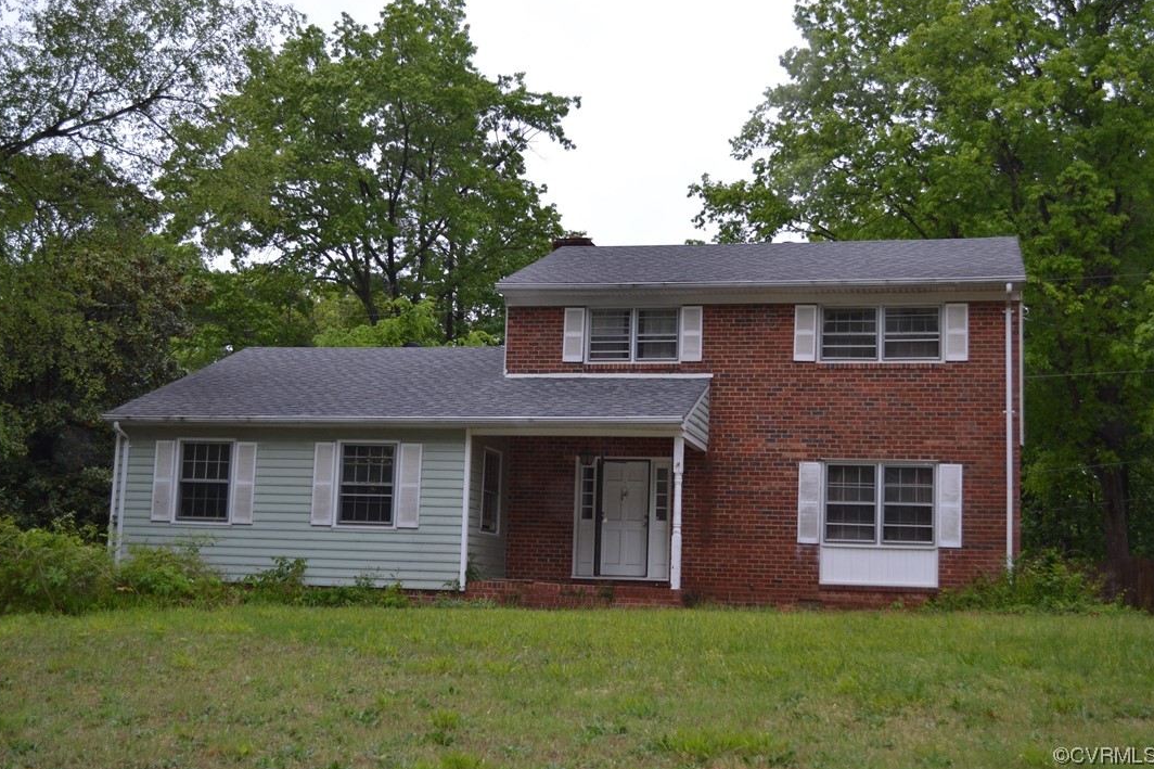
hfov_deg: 40.3
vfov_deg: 27.5
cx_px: 573
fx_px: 1570
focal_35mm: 49
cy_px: 380
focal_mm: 32
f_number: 4.8
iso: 400
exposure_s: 1/125
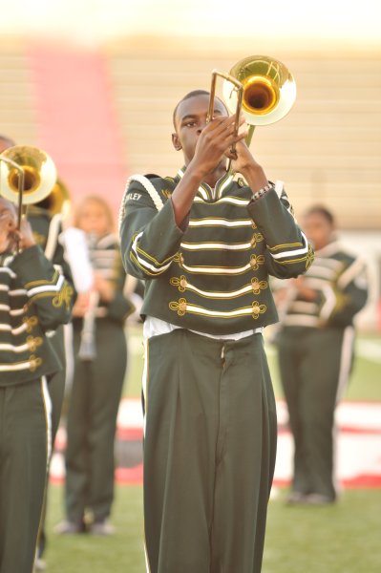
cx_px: 190
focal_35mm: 300
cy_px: 286
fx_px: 4770
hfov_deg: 4.6
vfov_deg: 6.9
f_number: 2.8
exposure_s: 1/200
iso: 200
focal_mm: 200
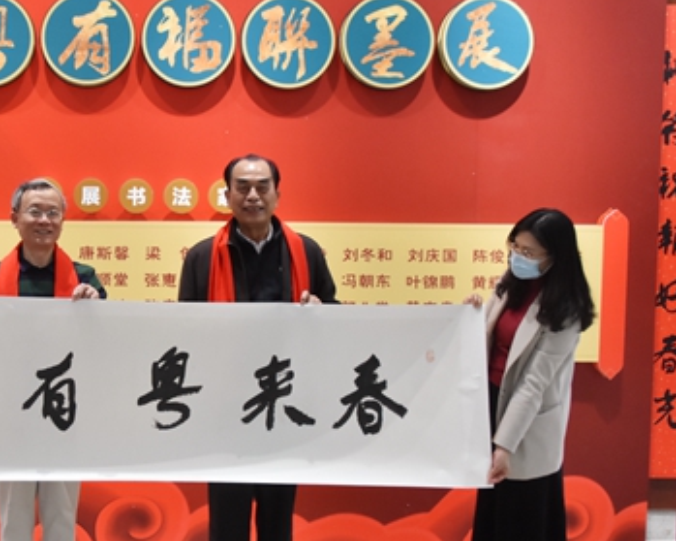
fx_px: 1016
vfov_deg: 29.7
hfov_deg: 35.2
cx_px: 101
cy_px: 308
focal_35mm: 51
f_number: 7.1
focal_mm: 21
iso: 1600
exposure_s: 1/40
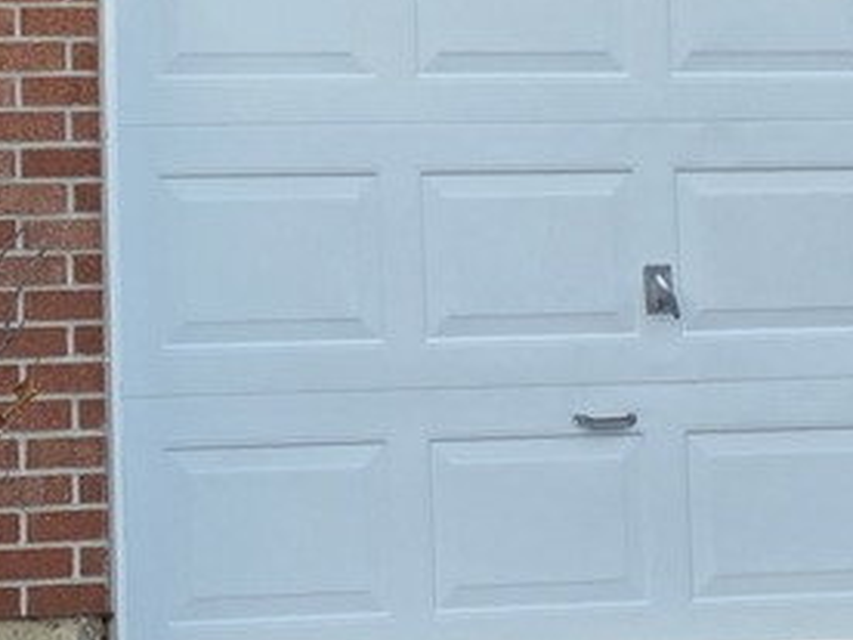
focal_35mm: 120
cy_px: -331
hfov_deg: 15.9
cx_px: -124
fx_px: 2957
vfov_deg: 11.8
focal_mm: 6.3
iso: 80
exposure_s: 1/180
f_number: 1.7
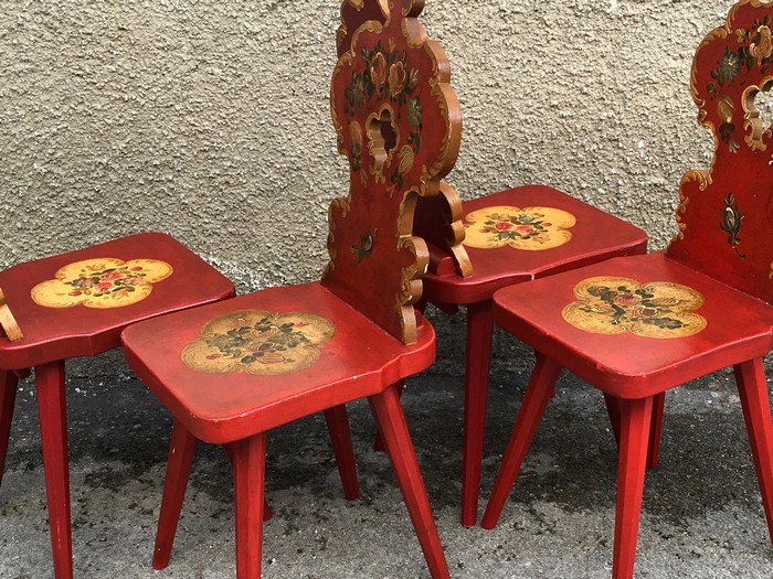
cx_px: 386
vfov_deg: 48.2
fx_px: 648
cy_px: 290
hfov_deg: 61.7
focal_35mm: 29
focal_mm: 4.15
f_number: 2.2
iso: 25
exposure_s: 1/204
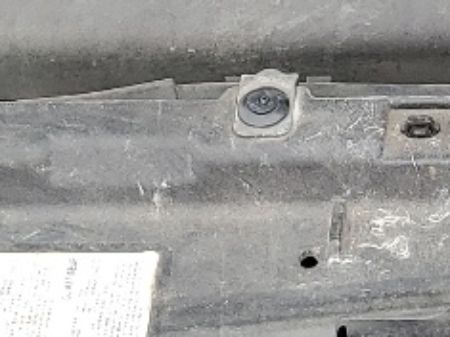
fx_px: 2300
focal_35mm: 177
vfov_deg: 8.1
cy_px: -266
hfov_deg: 10.9
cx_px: 622
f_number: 1.5
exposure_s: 1/357
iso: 50
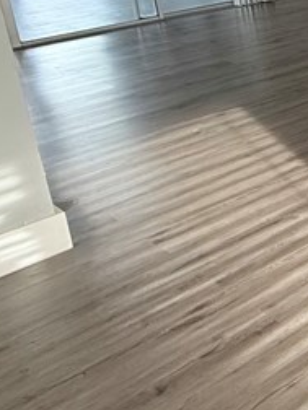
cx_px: 640
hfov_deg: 17.3
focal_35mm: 57
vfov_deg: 31.8
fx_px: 676
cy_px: 26
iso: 160
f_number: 2.2
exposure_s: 1/120
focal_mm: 2.22
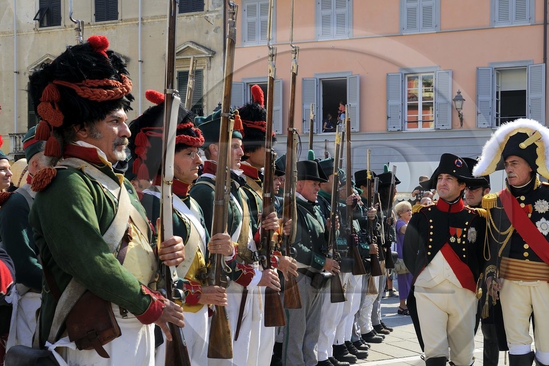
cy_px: 218
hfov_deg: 45.3
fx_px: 655
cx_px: 322
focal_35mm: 43
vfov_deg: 31.1
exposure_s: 1/320
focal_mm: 32
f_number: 10
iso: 400
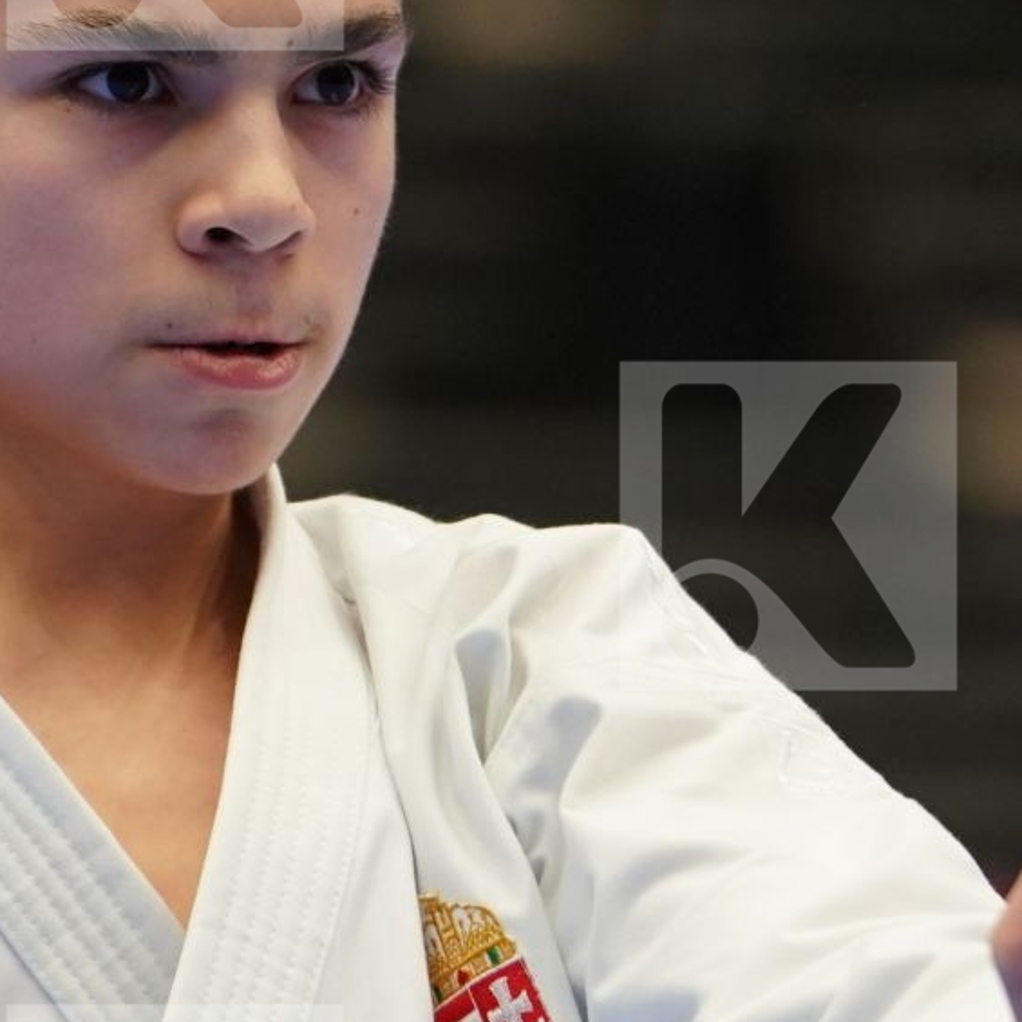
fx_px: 27123
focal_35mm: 812
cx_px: 175
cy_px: 526
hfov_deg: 2.2
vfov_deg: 2.2
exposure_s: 1/500
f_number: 2.8
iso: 1250
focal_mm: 200
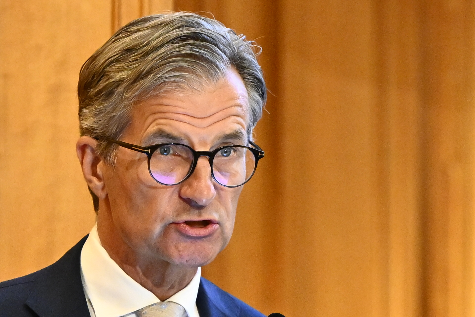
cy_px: 158
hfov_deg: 8.6
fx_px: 3166
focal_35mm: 240
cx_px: 238
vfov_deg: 5.7
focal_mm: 160
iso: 2800
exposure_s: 1/125
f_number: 2.8
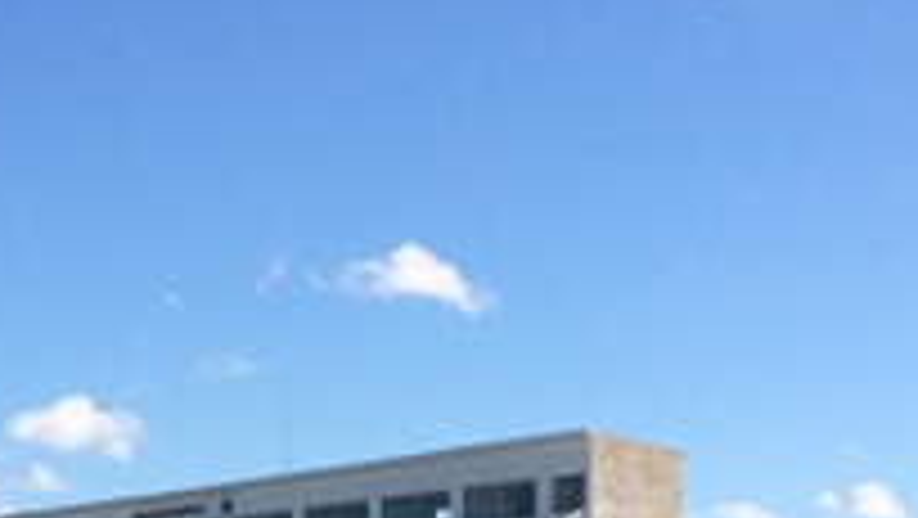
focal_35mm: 96
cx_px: 202
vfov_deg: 12.1
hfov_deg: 22.0
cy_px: 748
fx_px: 2338
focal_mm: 4.12
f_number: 2.2
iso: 40
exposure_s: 1/2160
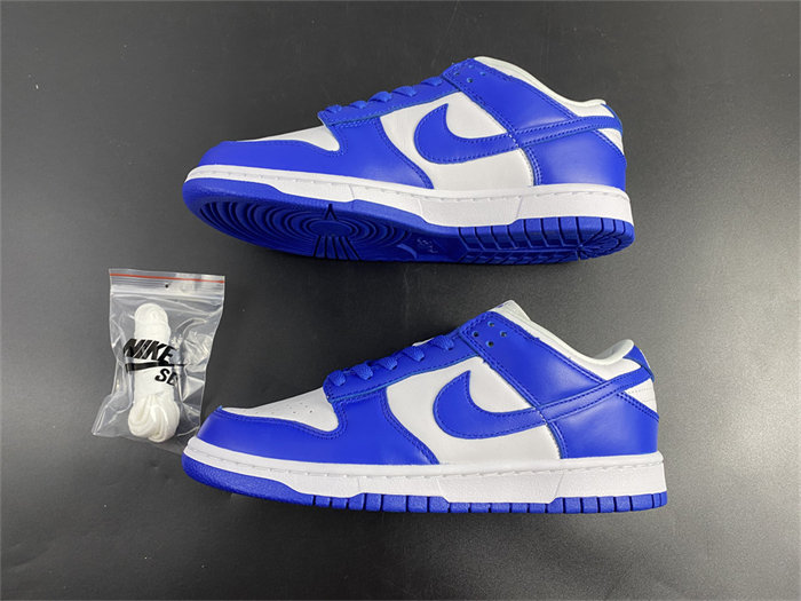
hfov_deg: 67.3
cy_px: 300
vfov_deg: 53.1
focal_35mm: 26
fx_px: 602
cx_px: 400
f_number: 1.8
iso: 64
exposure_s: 1/50
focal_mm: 4.25
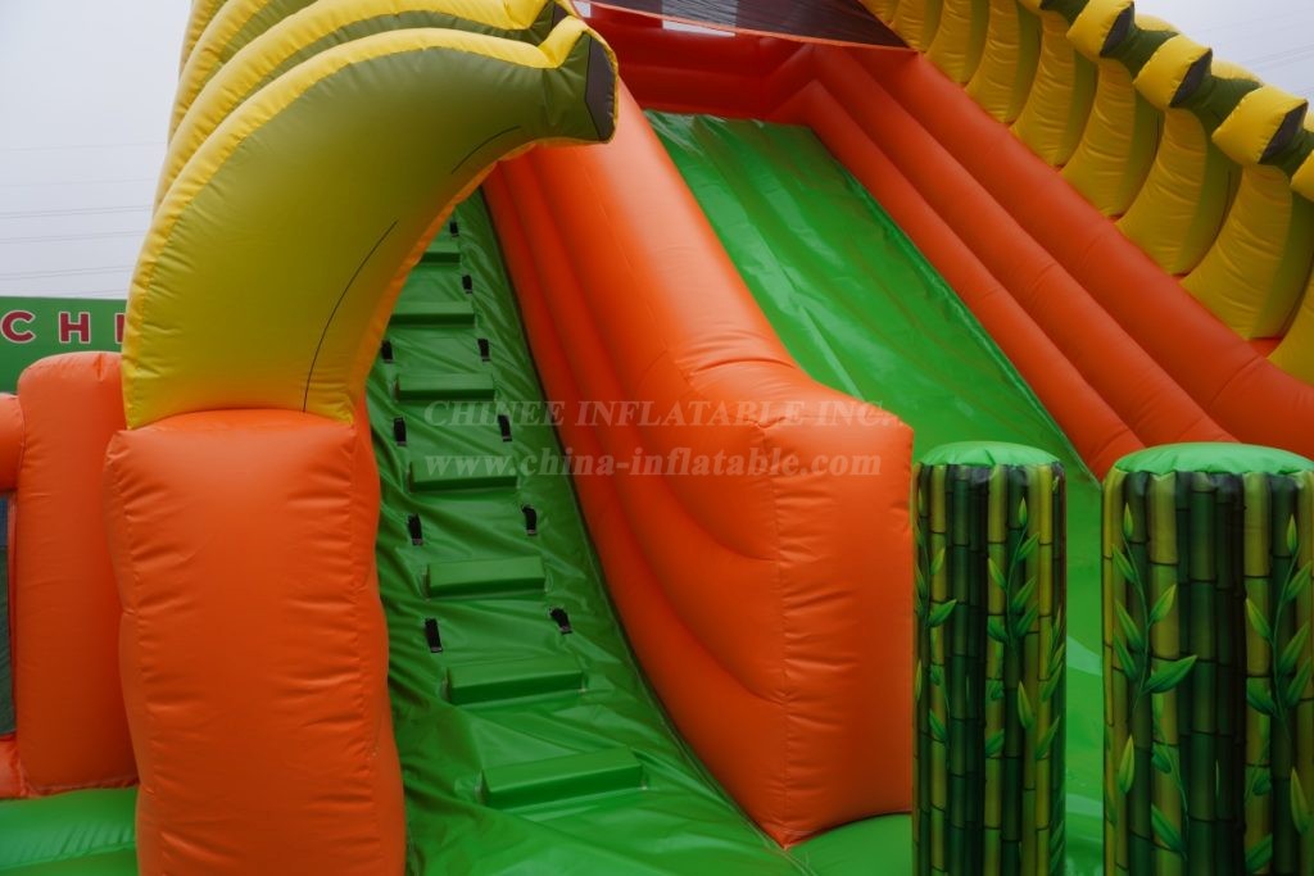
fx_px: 876
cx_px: 657
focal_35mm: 24
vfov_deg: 53.1
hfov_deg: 73.7
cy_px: 438
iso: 100
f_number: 7.1
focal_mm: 16
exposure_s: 1/125
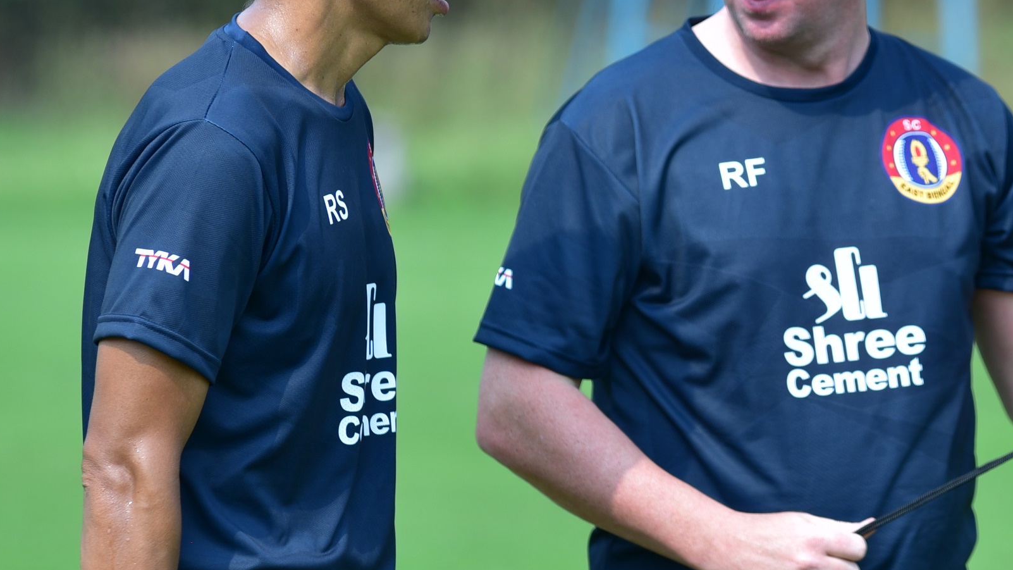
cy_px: 132
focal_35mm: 366
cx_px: 779
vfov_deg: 3.3
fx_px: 9831
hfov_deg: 5.9
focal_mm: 155
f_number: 3.5
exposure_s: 1/800
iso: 125
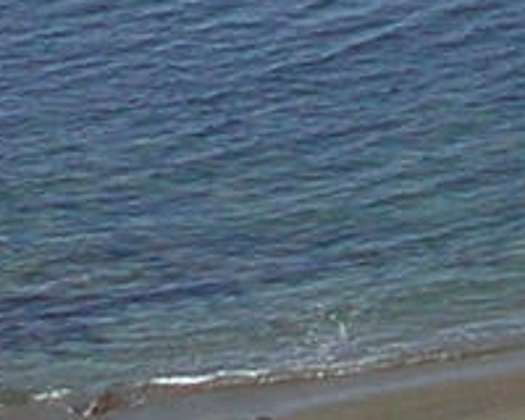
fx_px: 4599
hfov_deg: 6.5
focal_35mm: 296
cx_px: 696
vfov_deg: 5.1
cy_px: -538
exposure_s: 1/309
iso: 100
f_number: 7.5
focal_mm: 7.85
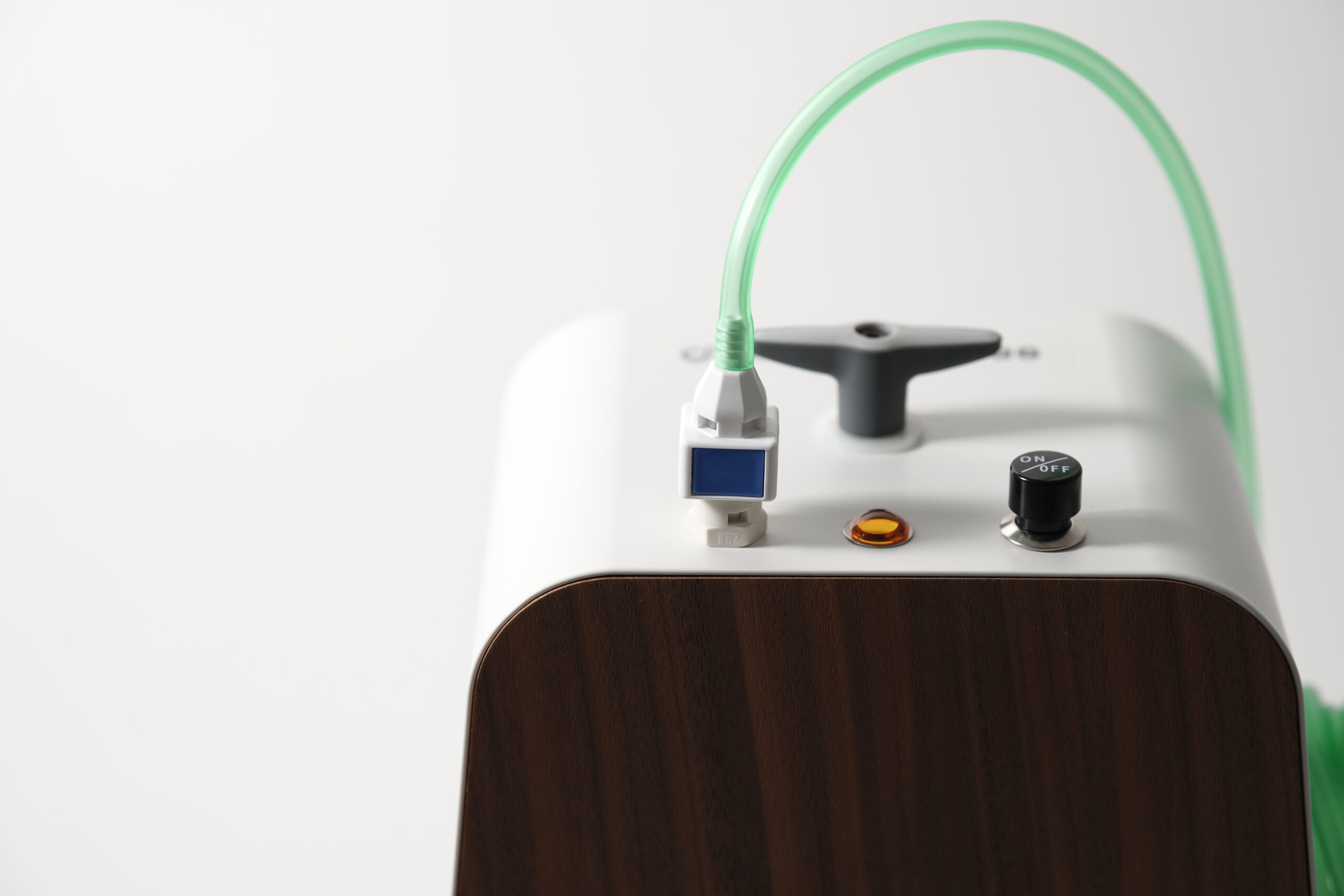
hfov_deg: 23.9
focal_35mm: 85
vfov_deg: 16.1
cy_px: 448
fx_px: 3173
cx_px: 672
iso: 100
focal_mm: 85
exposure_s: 1/1.5
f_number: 11
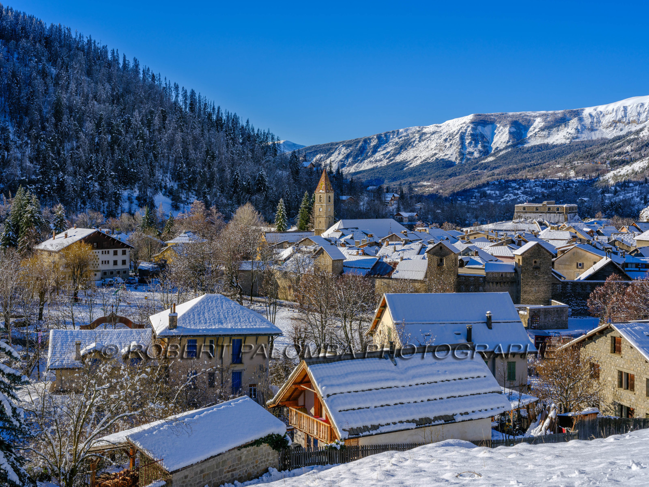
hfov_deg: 42.9
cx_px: 324
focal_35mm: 44
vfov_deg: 32.9
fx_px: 825
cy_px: 244
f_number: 16
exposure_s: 1/200
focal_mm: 55
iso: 320
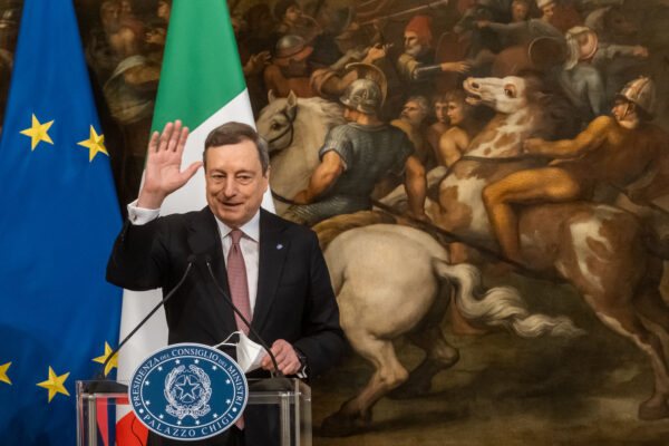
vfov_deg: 13.8
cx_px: 334
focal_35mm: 99
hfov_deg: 20.6
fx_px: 1840
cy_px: 223
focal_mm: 66
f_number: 4.5
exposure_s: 1/320
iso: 4000
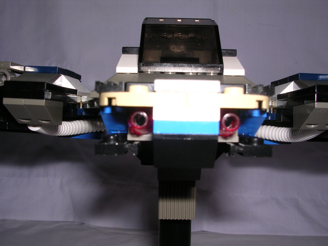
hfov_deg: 49.0
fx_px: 360
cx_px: 164
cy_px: 123
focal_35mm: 38
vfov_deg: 37.7
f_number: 5.6
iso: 100
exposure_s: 1/60.1
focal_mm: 5.8
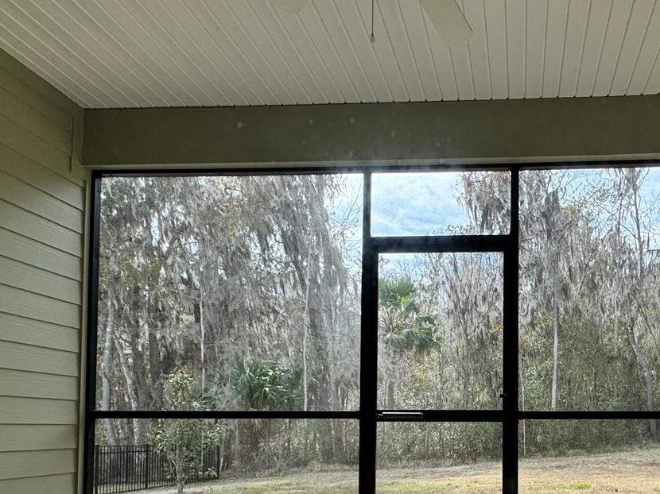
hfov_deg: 61.6
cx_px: 495
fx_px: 515
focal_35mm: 27
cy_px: 411
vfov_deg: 47.8
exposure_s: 1/327
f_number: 2.2
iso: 40
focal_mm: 2.22
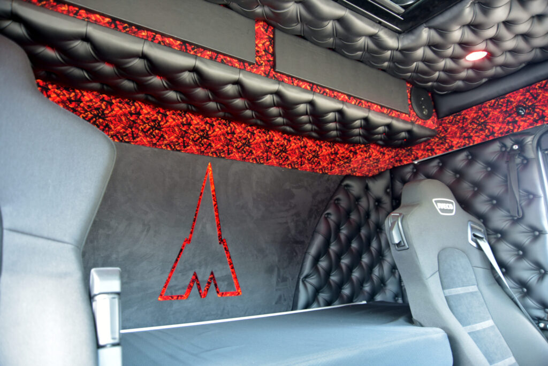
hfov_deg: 73.7
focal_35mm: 24
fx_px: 366
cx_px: 274
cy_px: 183
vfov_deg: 53.2
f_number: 3.5
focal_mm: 24
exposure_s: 1/15
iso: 640
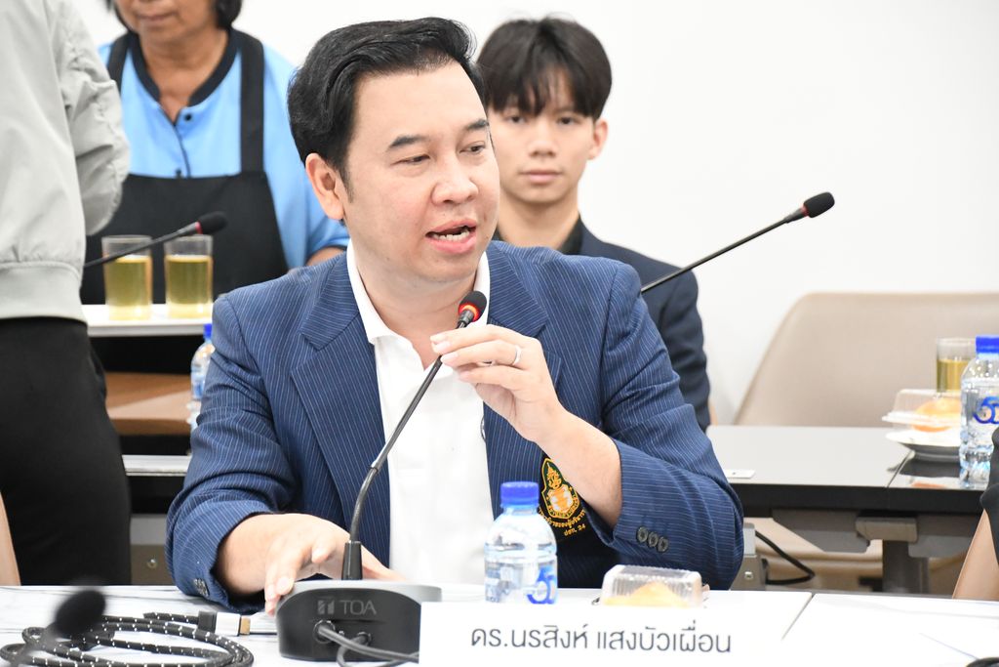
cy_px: 334
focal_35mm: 157
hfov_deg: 13.1
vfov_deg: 8.7
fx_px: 4357
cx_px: 500
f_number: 5.6
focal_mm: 105
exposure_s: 1/60
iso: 7200
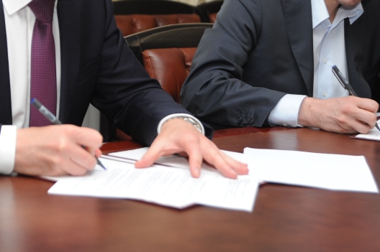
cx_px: 116
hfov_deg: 20.9
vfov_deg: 13.9
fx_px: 1023
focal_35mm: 97
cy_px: 16
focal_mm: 50
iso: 800
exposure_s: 1/200
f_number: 3.5
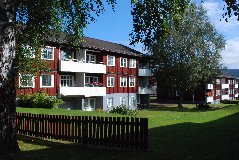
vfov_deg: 34.3
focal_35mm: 39
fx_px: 259
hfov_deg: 49.5
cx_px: 120
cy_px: 80
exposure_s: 1/800
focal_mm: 26
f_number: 14
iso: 1250
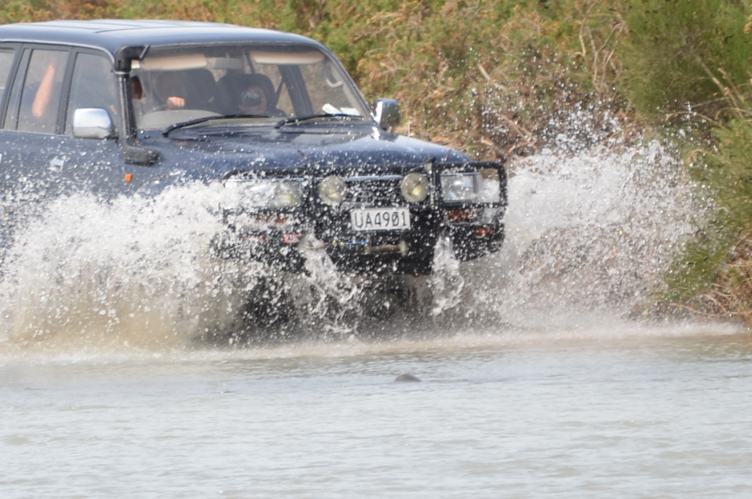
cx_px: 184
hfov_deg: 2.5
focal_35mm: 834
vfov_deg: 1.6
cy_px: 176
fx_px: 17390
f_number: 6.3
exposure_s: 1/640
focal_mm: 200
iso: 200
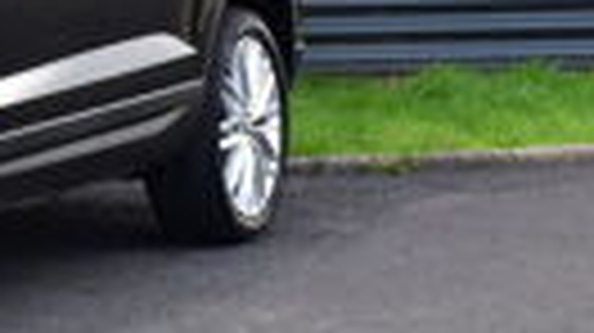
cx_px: -338
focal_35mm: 183
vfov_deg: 6.6
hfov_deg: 11.2
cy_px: -54
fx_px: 2880
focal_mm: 32
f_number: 9
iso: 400
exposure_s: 1/125
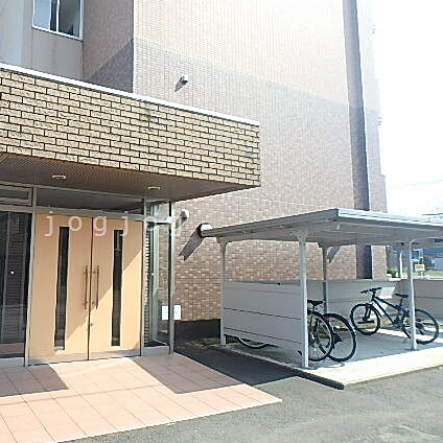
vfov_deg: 57.3
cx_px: 116
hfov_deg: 54.9
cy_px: 224
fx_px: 405
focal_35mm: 28
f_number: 3.5
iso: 125
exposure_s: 1/400
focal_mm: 3.7
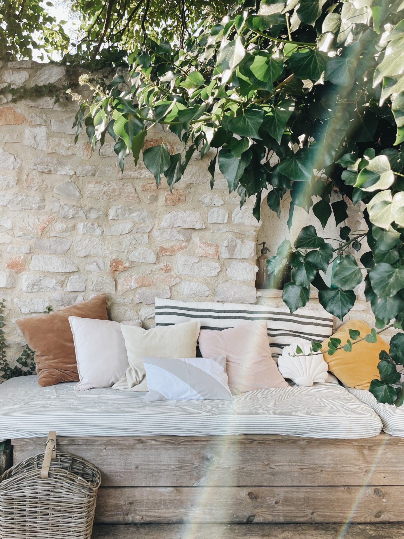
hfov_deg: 46.7
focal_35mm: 30
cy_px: 261
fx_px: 467
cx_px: 179
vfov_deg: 60.0
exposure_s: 1/137
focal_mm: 4.2
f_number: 1.6
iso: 32
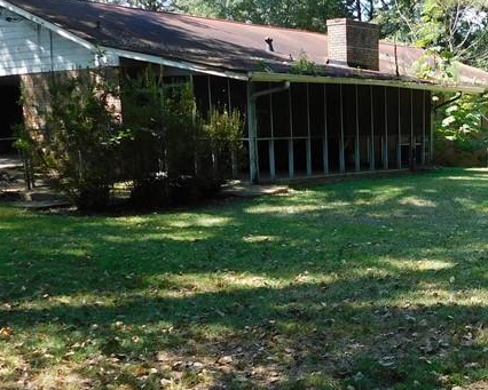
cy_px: 288
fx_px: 780
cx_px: 417
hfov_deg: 33.3
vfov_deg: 27.8
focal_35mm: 54
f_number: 3
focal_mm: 4
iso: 125
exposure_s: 1/320
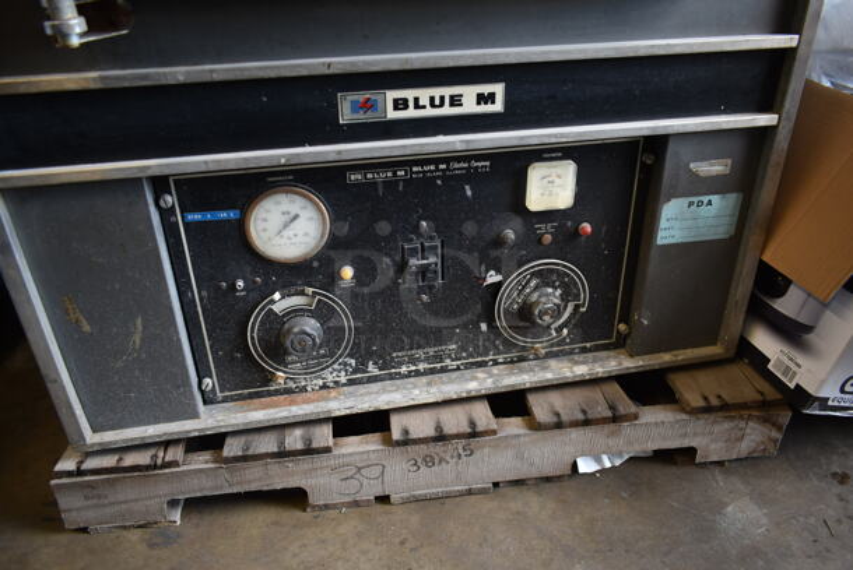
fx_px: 640
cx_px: 426
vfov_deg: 48.0
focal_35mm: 27
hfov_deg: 67.3
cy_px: 285
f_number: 3.5
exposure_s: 1/30
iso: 320
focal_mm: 18
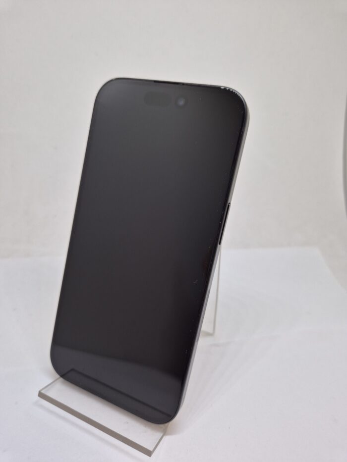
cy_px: 231
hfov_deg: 58.9
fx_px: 307
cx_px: 174
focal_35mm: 23
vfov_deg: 73.9
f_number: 1.8
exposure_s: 1/180
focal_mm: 5.4
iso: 100
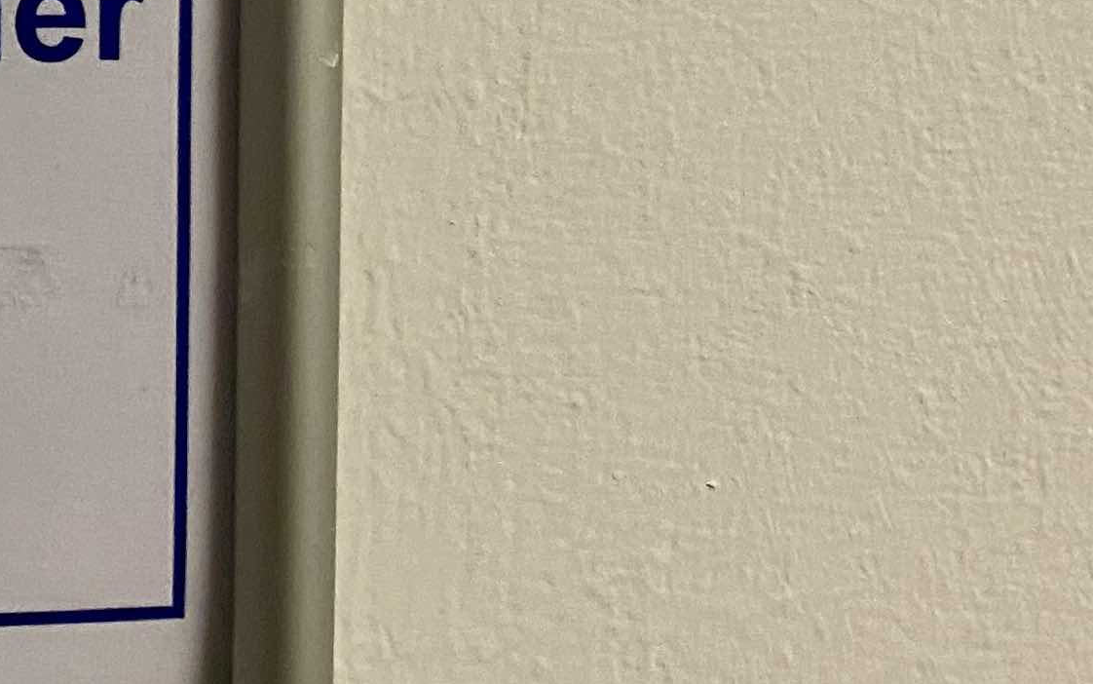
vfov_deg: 12.9
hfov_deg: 18.2
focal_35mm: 99
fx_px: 2950
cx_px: -644
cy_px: -163
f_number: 1.8
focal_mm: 4.25
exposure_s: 1/50
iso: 200
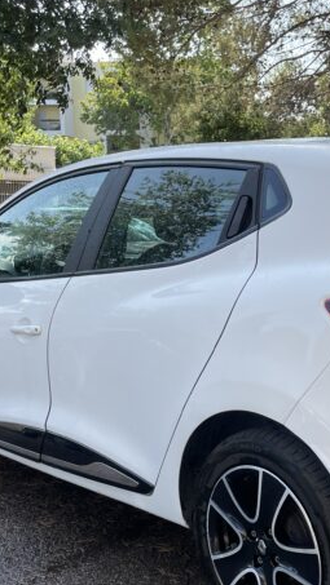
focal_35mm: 50
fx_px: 777
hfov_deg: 23.6
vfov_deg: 41.1
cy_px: 355
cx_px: 263
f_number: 1.6
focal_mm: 4.2
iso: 32
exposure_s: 1/739
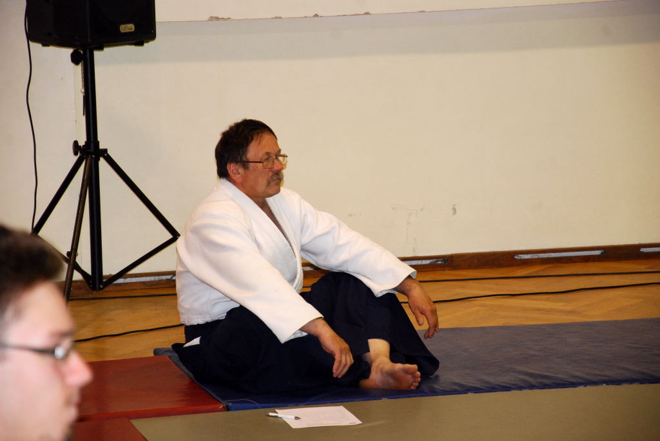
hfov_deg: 13.0
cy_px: 220
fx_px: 2890
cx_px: 330
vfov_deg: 8.7
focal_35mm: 158
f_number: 5.6
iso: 1000
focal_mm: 105
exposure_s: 1/60
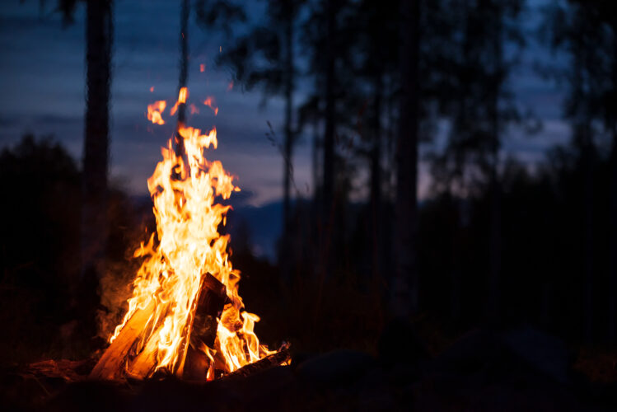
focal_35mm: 110
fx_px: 1886
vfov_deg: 12.5
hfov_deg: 18.6
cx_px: 308
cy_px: 206
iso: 1000
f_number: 2.8
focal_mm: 110
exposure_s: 1/250
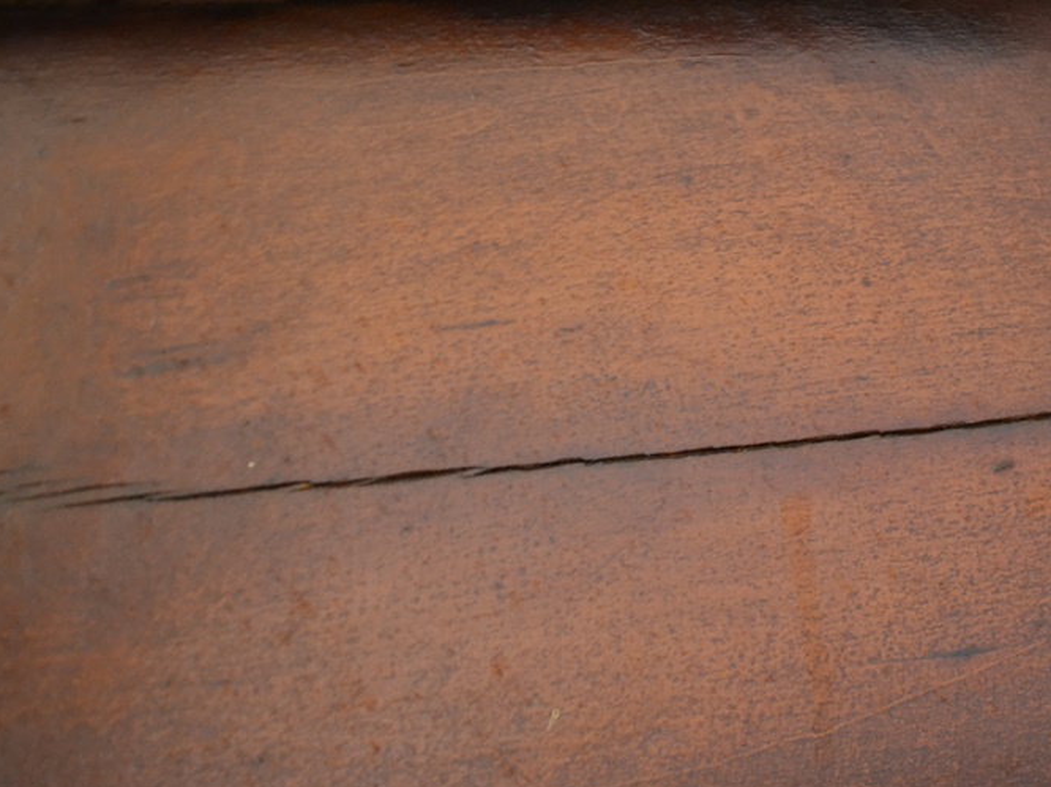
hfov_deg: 21.5
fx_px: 2762
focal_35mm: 91
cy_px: 488
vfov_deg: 16.2
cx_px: 631
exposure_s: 1/30
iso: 3200
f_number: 5.3
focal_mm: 42
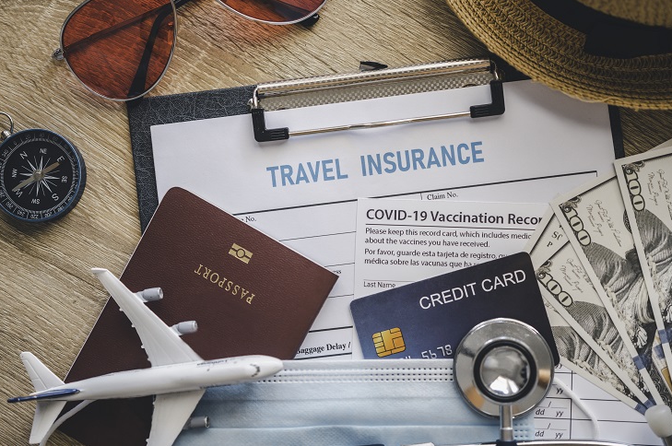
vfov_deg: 19.4
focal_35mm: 70
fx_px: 1305
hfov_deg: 28.9
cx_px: 366
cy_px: 187
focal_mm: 60
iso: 500
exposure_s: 1/160
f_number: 3
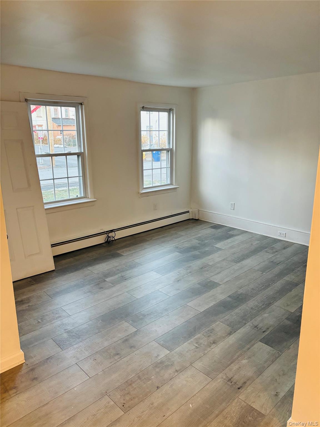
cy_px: 214
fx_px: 320
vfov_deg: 67.3
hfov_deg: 53.1
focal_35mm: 26
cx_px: 160
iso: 250
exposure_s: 1/60
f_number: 1.6
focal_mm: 5.96
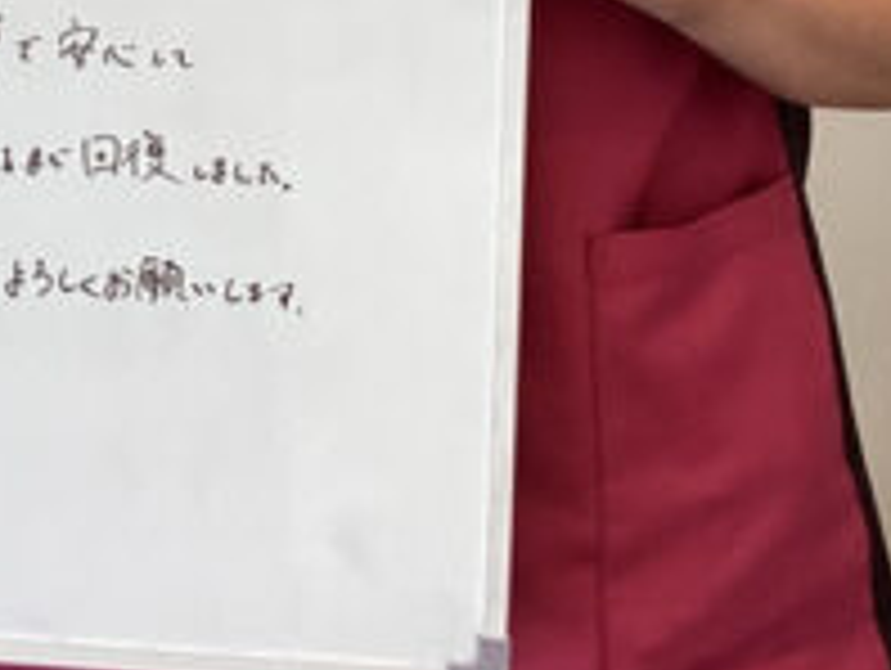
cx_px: -202
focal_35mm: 120
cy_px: -409
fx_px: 3092
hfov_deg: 15.7
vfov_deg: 11.7
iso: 64
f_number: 2.4
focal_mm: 3.3
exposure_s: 1/60
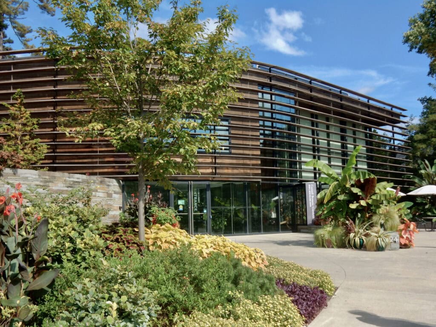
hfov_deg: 51.4
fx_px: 453
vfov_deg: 39.7
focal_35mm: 36
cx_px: 218
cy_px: 164
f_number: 4
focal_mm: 6.4
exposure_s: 1/640
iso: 125
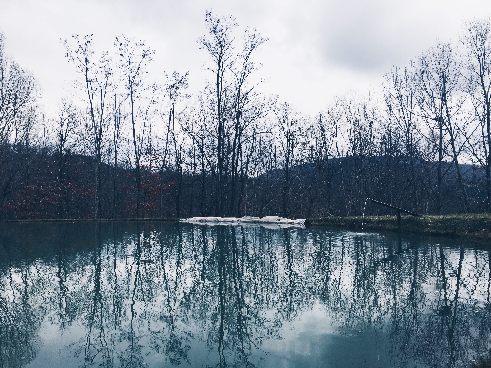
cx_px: 246
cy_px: 184
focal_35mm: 29
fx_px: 411
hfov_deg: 61.7
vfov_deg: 48.2
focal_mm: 4.15
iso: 25
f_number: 2.2
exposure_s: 1/1261
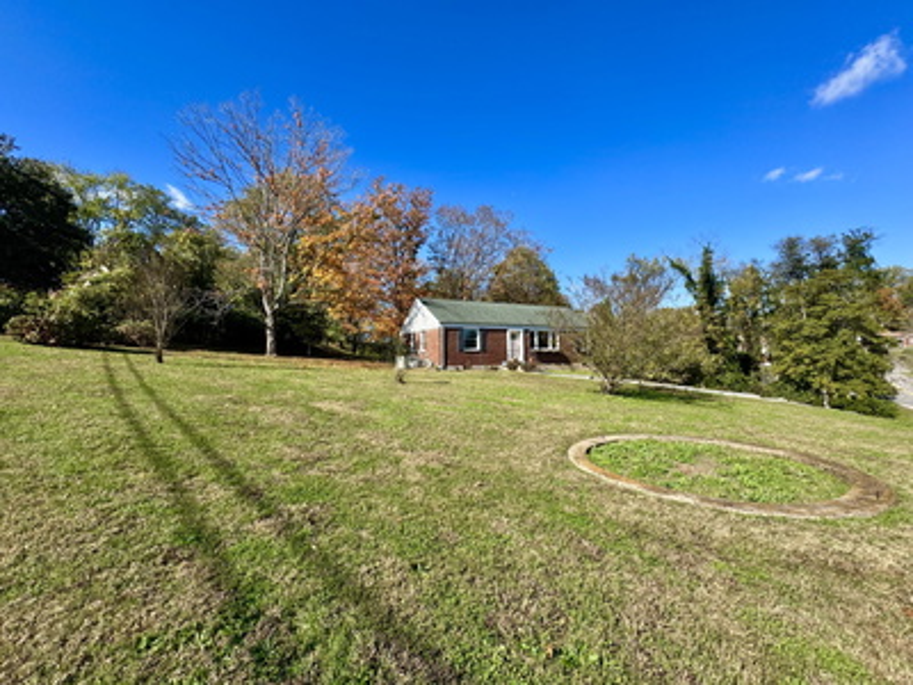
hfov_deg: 102.1
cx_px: 456
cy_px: 342
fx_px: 369
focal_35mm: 14
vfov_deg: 85.7
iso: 50
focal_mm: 2.22
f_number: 2.2
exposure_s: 1/1217
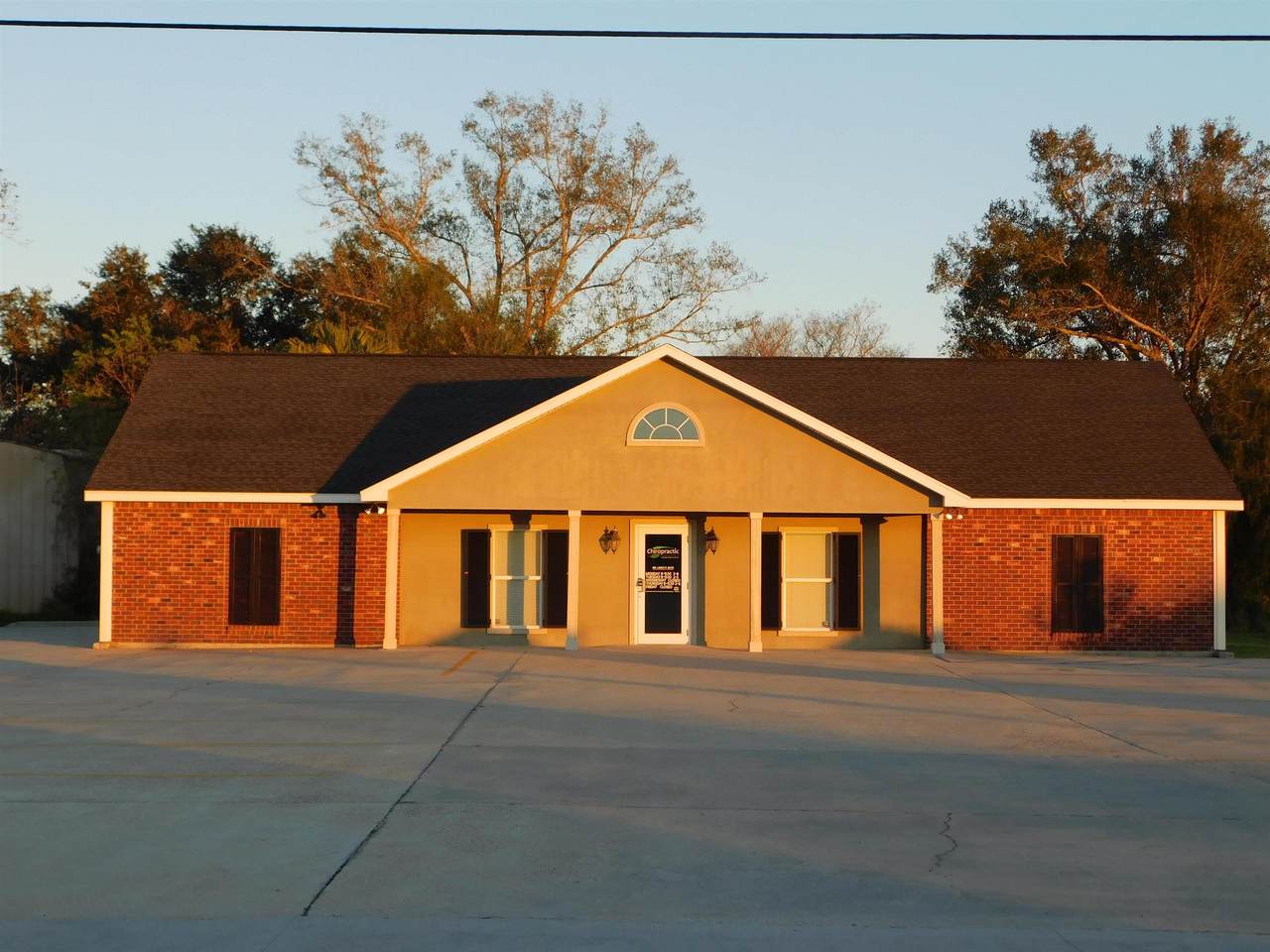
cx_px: 635
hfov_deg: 32.7
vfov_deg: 24.8
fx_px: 2165
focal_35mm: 59
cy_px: 476
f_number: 4
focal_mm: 10.4
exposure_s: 1/200
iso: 125
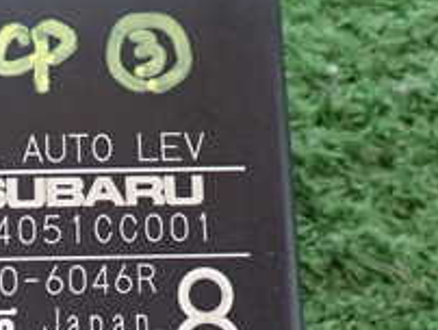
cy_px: 289
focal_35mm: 95
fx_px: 1203
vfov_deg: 15.4
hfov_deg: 20.1
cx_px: 20
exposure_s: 1/30
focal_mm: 5.79
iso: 400
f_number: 2.4
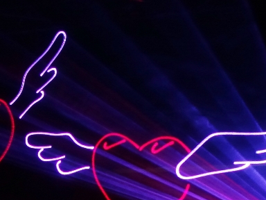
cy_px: 119
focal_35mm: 107
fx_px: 822
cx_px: 113
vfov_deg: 13.8
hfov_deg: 18.4
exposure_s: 1/8
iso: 2000
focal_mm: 19.1
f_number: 11
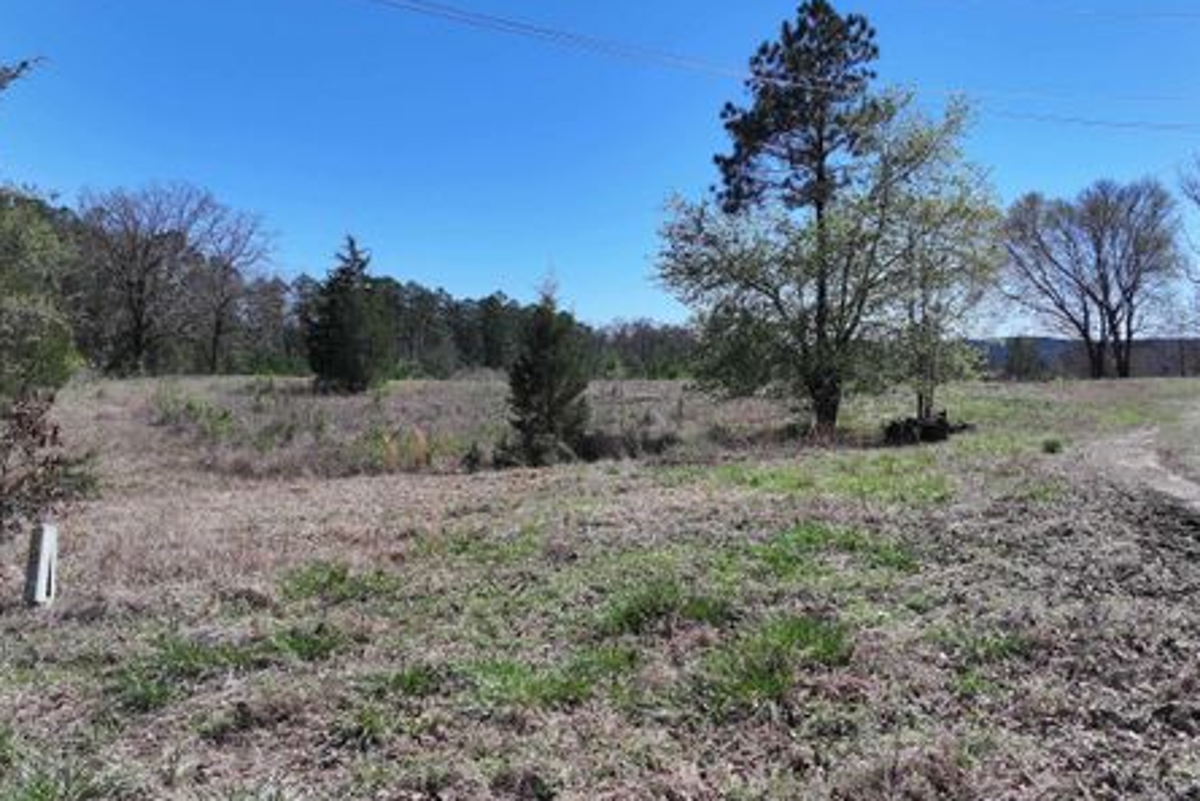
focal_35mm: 28
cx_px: 604
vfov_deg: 46.4
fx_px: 934
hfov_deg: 65.5
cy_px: 367
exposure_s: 1/2000
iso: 110
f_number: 2.8
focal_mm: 12.29
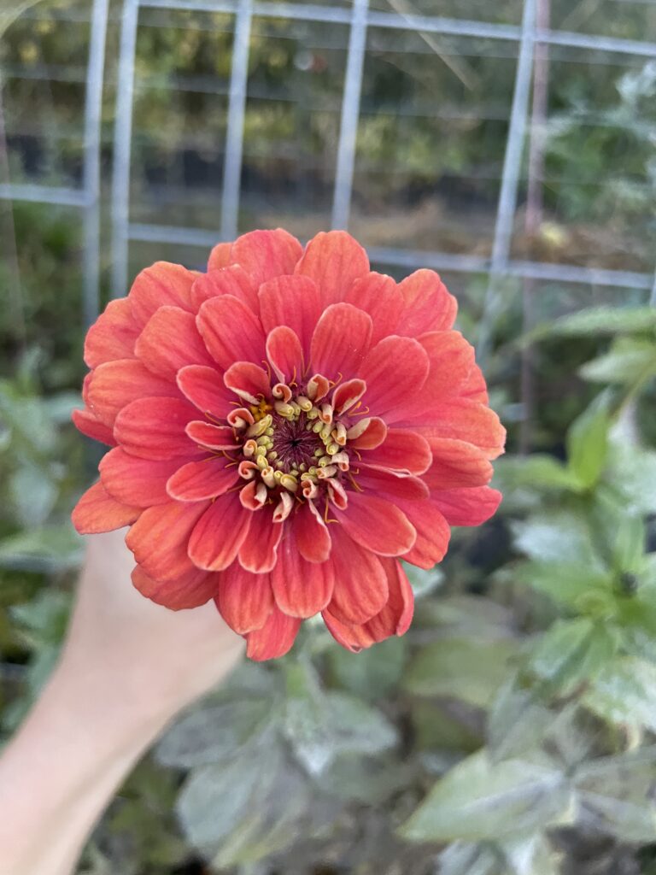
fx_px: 657
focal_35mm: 26
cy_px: 438
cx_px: 328
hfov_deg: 53.1
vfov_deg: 67.3
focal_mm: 4.2
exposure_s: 1/60
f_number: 1.6
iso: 400
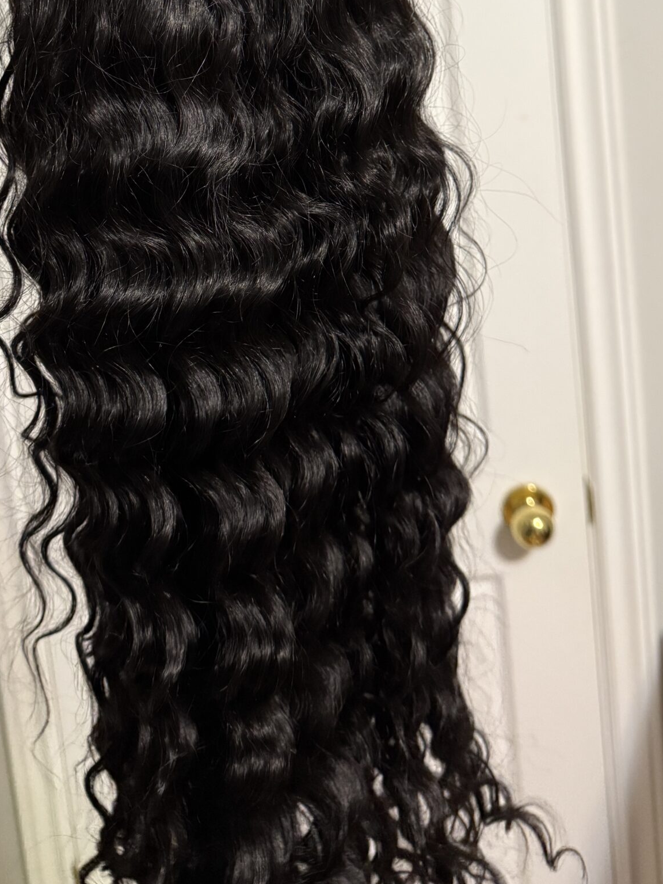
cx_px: 246
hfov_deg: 35.7
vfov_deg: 44.2
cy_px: 160
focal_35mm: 40
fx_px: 1021
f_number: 1.78
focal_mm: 6.76
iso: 640
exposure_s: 1/60
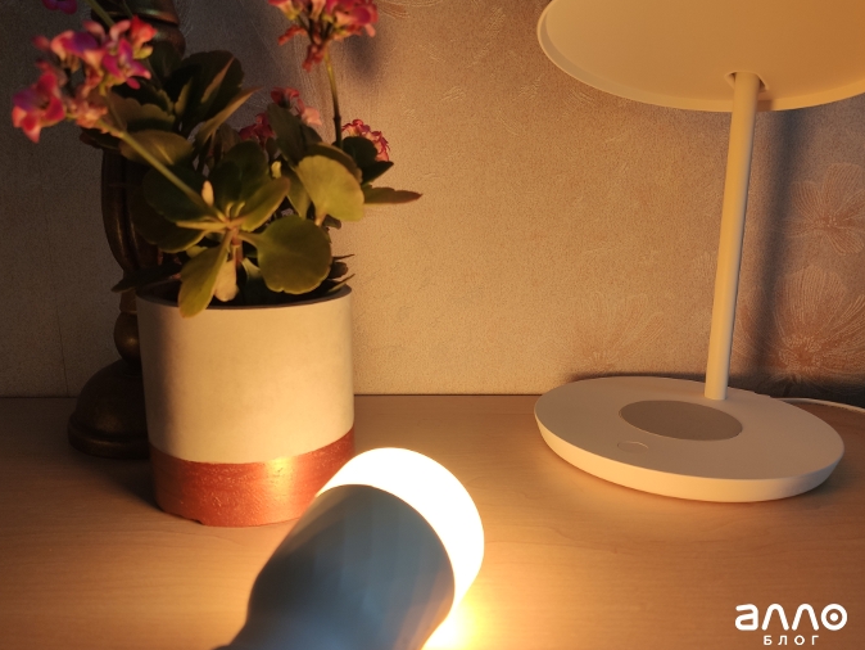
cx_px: 420
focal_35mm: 27
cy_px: 326
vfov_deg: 51.4
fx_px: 675
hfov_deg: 65.3
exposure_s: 1/100
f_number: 1.75
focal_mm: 4.75
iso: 126
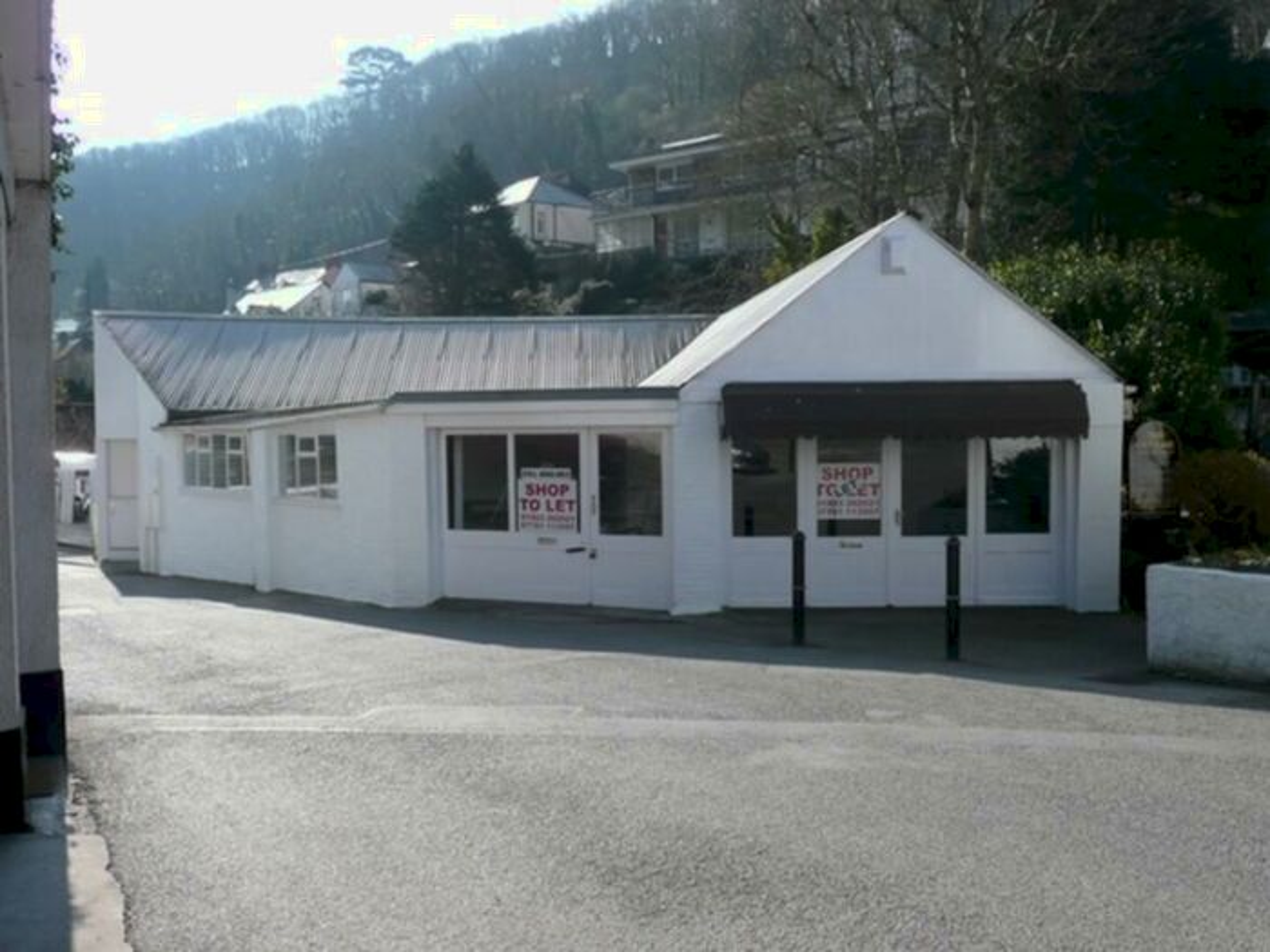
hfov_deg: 54.0
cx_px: 635
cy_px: 476
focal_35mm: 34
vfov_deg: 41.8
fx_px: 1247
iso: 100
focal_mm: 5.5
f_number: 3.6
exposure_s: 1/640
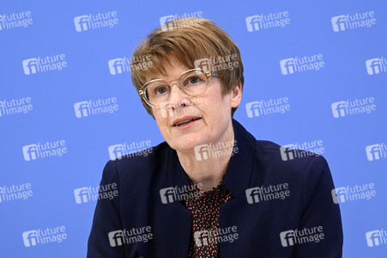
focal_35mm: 130
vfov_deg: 10.5
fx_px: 1396
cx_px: 194
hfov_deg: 15.8
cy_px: 129
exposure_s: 1/500
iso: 4000
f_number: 6.3
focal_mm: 130
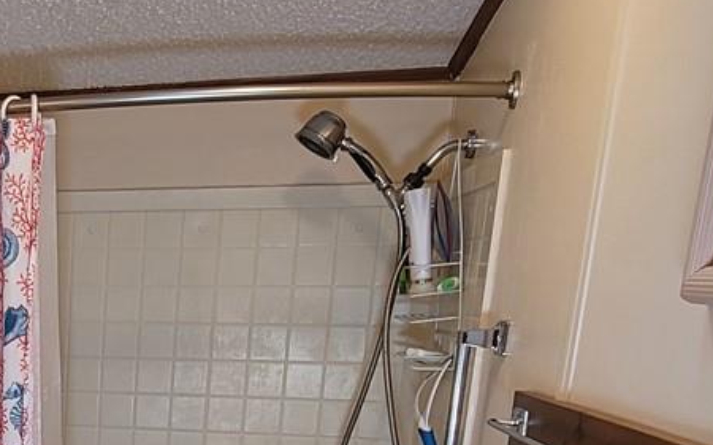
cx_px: -81
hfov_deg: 35.0
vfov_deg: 23.7
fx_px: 952
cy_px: 551
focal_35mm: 49
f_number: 2.2
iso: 100
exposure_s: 1/60
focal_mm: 2.2
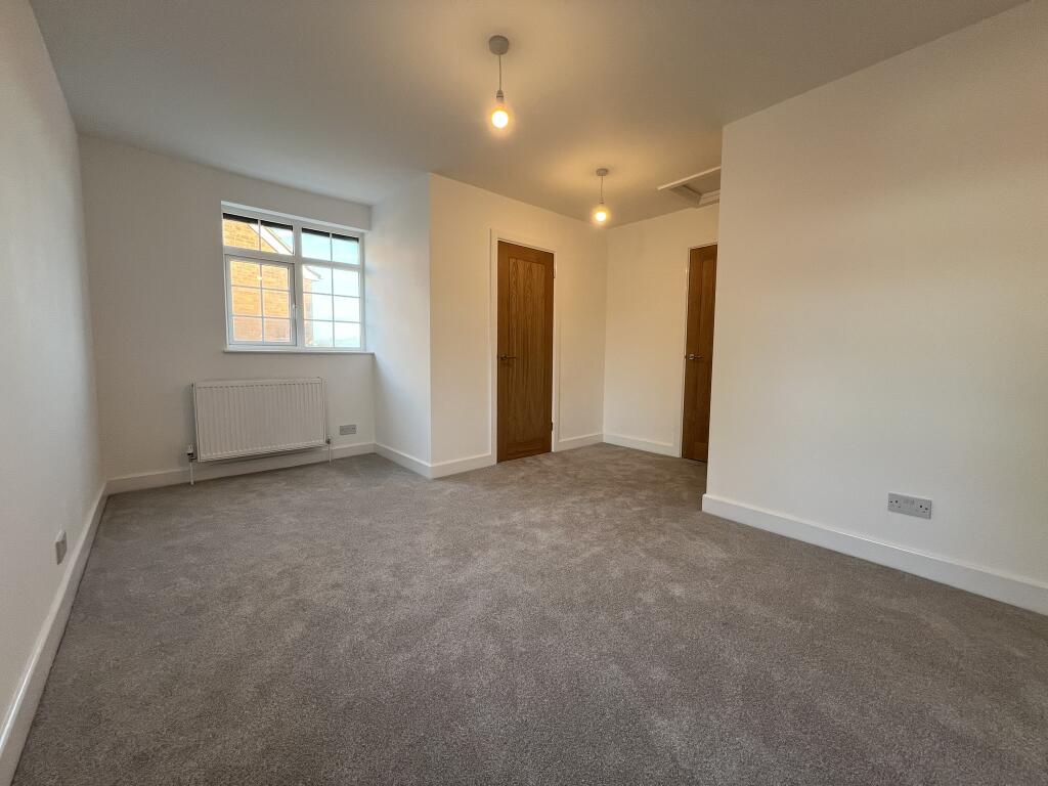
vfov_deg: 89.9
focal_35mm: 13
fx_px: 394
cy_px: 393
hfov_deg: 106.2
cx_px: 524
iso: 100
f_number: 1.8
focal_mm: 1.57
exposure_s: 1/99
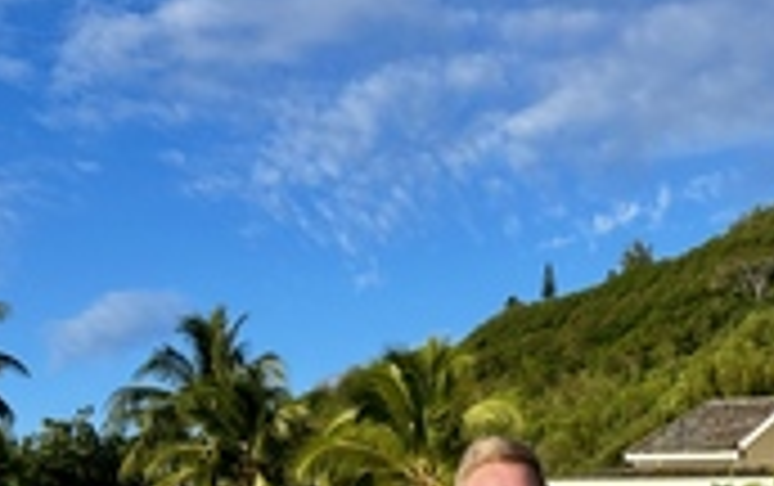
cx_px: 436
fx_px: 1246
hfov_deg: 34.5
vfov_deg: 20.6
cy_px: 590
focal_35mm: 59
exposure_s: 1/3472
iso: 80
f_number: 1.78
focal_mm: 6.86
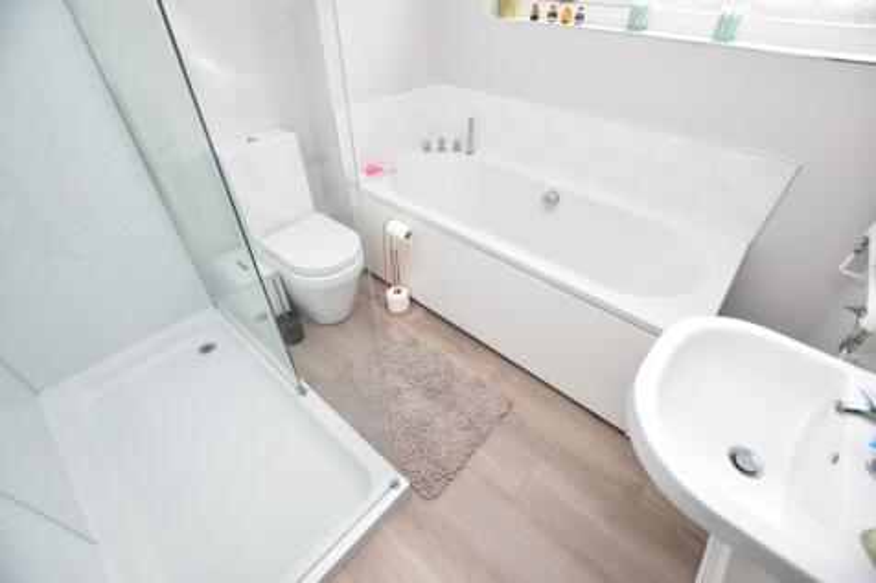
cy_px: 292
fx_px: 365
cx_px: 438
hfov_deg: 100.4
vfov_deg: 77.3
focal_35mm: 15
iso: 100
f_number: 3.5
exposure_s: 1/30
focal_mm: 10
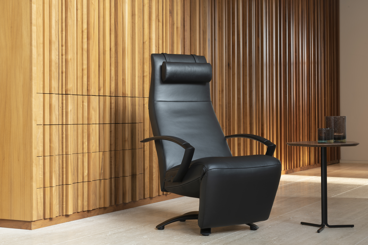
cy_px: 122
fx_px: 715
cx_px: 184
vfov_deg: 19.5
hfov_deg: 28.8
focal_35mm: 70
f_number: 13
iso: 100
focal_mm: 70
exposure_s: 1.3
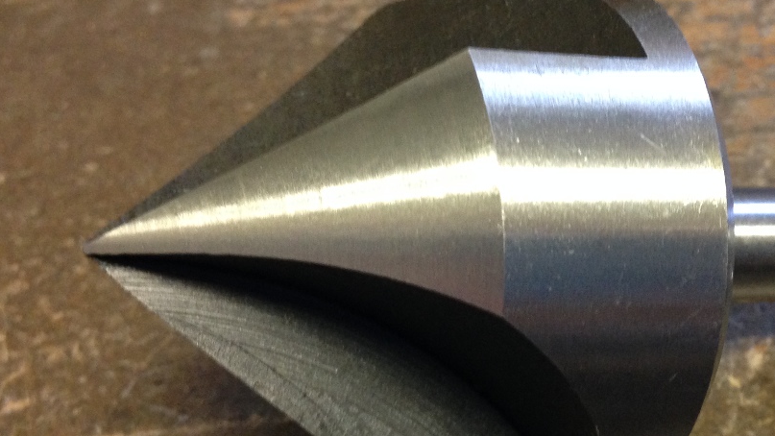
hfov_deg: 36.1
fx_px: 1171
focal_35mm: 57
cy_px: 323
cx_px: 544
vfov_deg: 20.9
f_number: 2.4
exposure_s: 1/20
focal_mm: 4.12
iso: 250
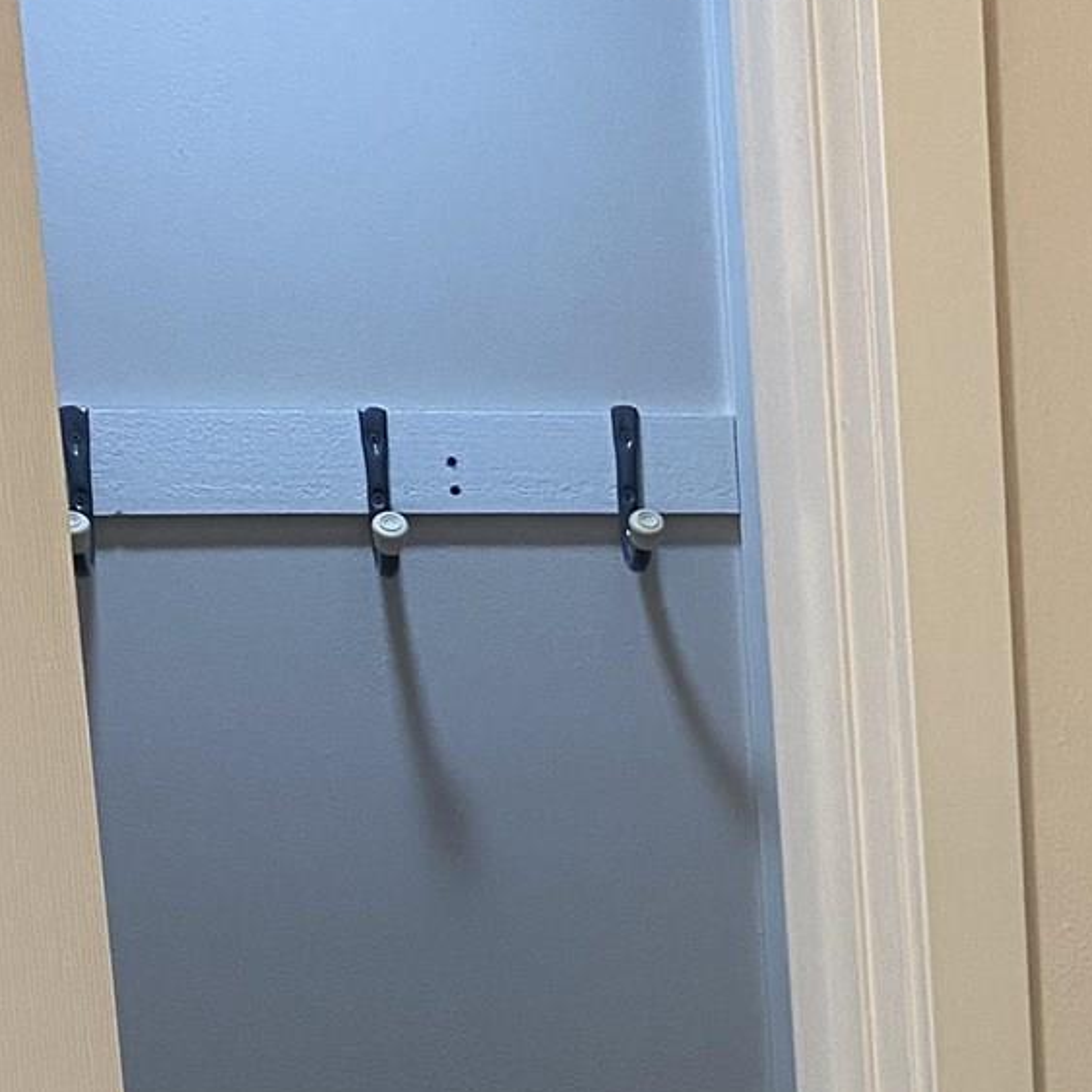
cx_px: 1474
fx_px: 3355
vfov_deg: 17.6
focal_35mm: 94
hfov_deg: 17.2
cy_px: 1336
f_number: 1.8
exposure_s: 1/60
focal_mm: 4.25
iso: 100
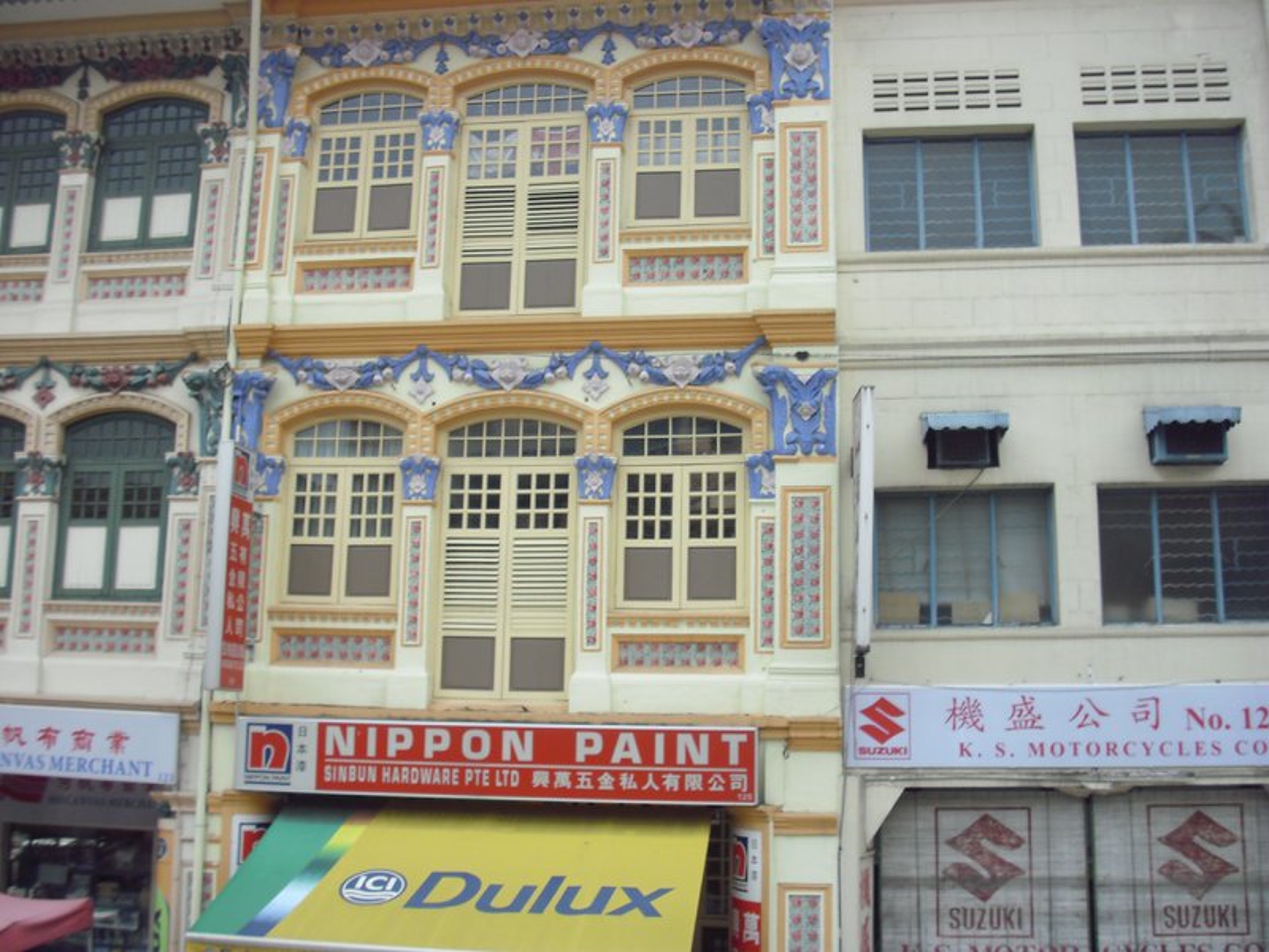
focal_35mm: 38
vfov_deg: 37.7
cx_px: 634
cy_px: 476
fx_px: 1393
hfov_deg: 49.0
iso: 100
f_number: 8
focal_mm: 6.2
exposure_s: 1/125
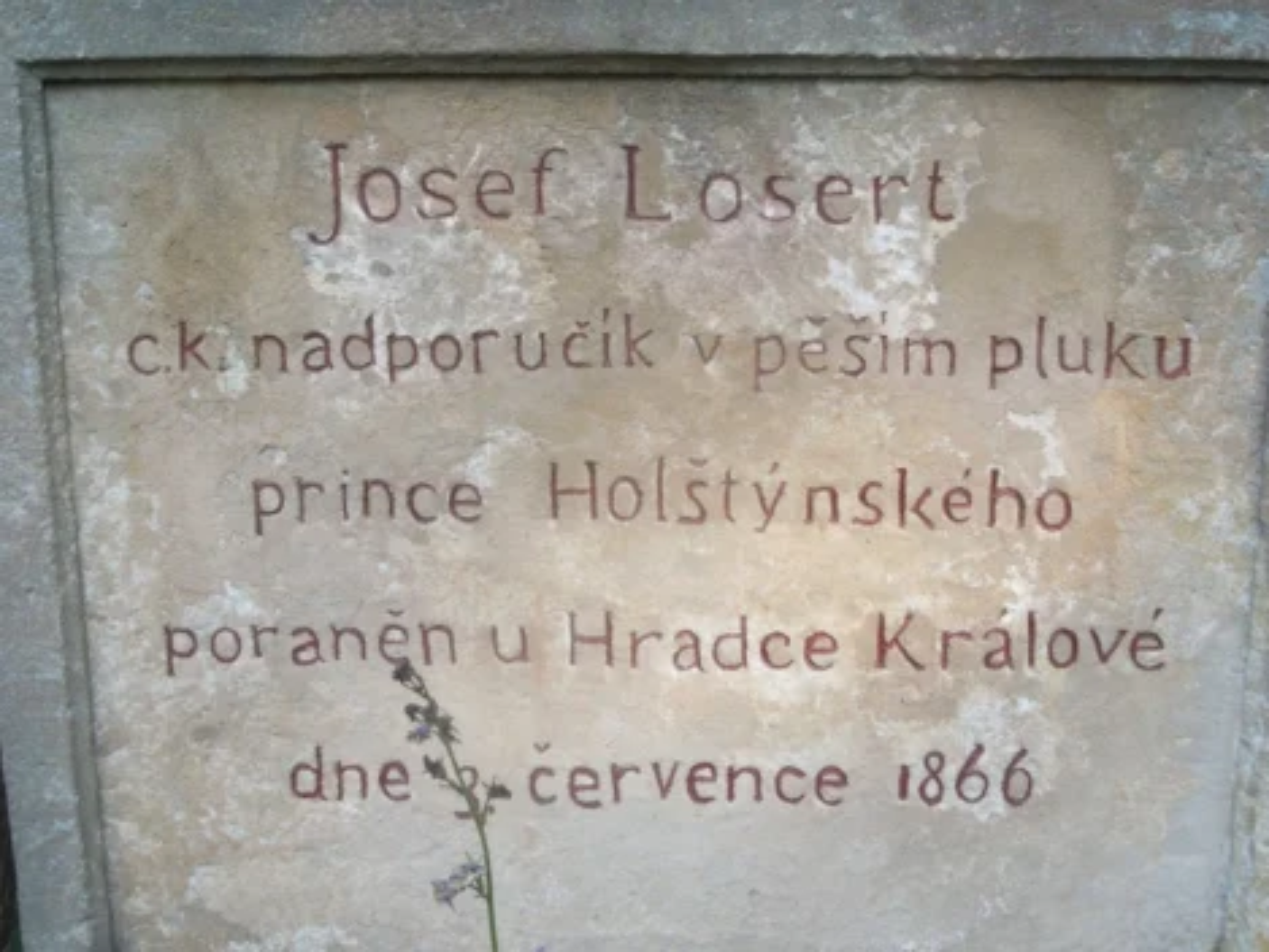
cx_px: 634
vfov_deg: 30.3
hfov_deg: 39.6
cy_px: 476
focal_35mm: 48
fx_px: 1760
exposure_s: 1/400
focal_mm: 8.7
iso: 400
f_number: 4
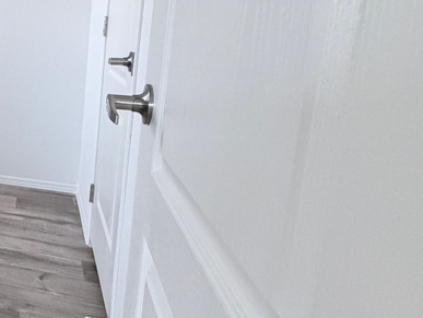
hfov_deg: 34.7
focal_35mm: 37
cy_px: 84
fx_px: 453
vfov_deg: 37.9
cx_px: -129
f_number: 2.2
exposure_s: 1/86
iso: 320
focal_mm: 2.22
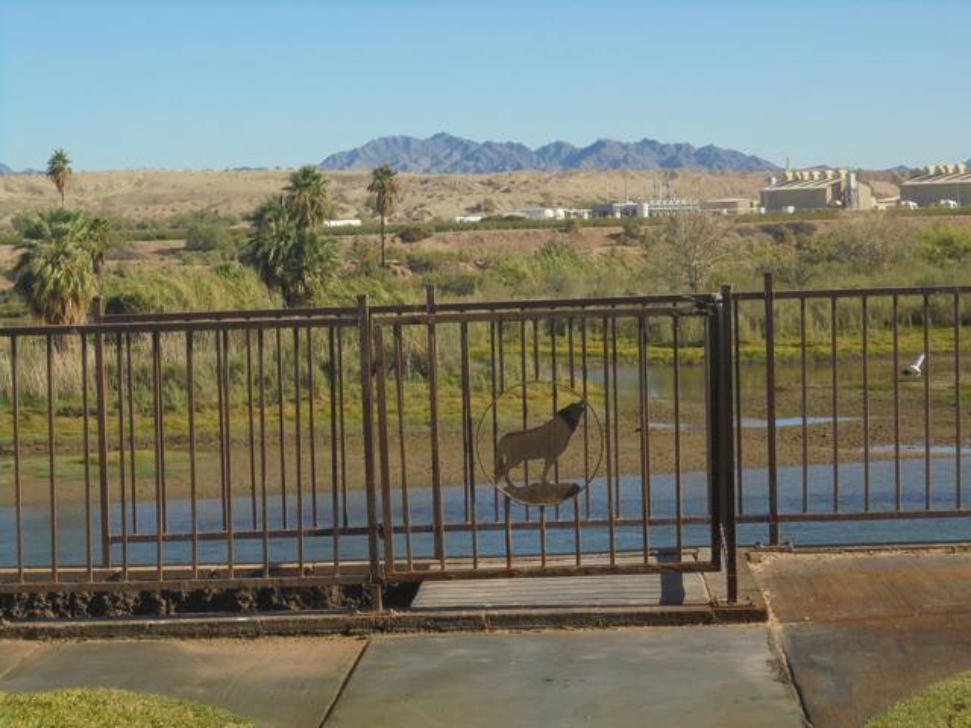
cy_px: 364
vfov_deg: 17.8
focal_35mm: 83
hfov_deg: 23.6
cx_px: 486
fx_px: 2328
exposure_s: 1/400
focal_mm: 14.9
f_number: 6.7
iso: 100
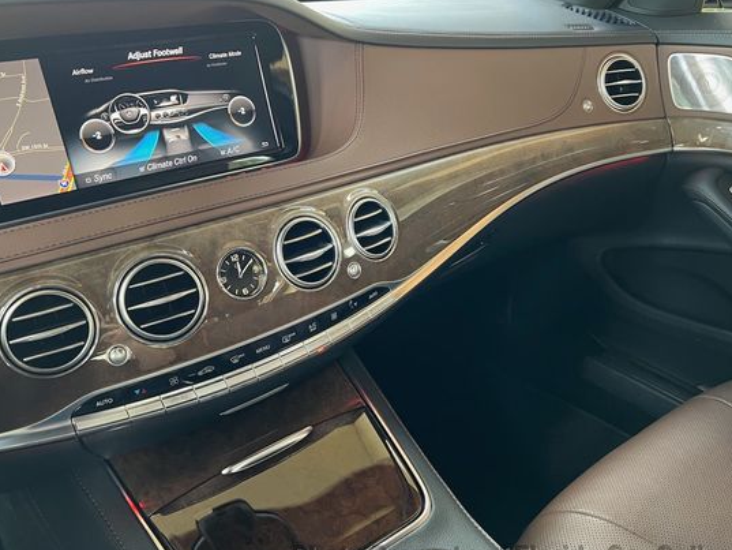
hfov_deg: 58.3
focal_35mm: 31
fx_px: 656
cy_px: 258
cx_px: 387
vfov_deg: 45.4
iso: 160
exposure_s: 1/60
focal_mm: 5.7
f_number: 1.5
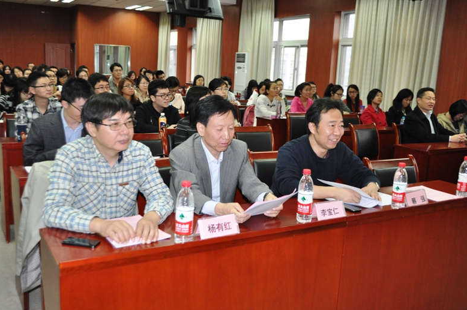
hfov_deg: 51.9
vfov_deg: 35.9
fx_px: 479
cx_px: 237
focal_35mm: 37
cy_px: 154
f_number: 4
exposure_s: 1/60
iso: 800
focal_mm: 24
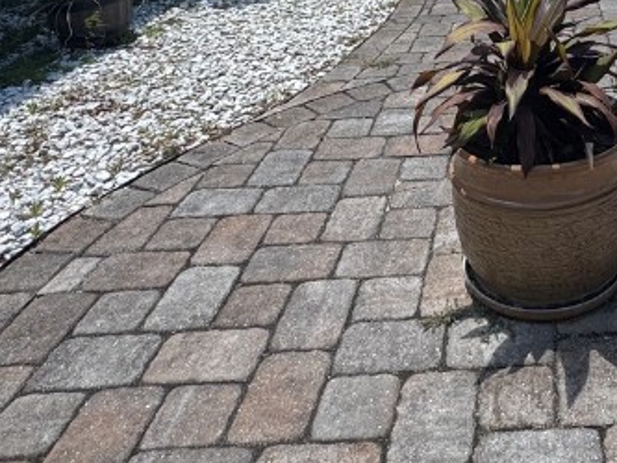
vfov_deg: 27.8
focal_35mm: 43
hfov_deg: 40.6
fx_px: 767
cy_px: -143
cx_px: 552
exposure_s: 1/1006
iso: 40
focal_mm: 2.22
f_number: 2.2
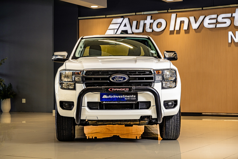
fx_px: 496
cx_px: 119
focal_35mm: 75
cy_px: 80
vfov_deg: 18.2
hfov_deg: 27.0
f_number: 5
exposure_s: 1/125
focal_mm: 75
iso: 500
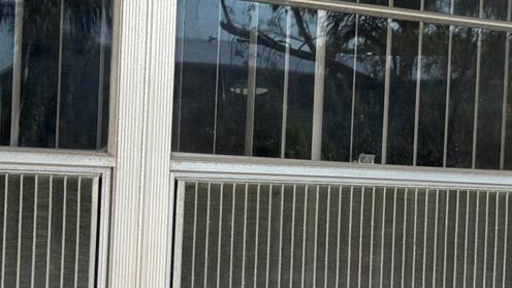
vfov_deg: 11.2
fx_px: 1466
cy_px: 185
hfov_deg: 19.8
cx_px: 305
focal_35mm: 108
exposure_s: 1/1250
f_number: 1.78
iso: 80
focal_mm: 6.76
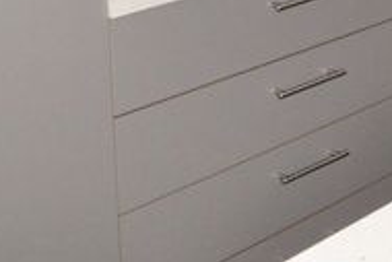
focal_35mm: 115
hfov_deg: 15.6
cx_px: 679
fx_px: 1253
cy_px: -231
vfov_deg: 11.0
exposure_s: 1/200
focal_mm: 19
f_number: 18
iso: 3200
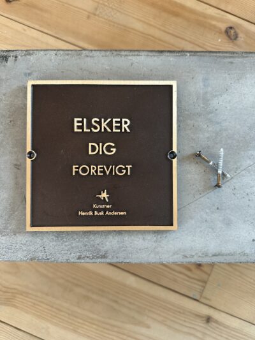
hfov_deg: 56.8
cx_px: 128
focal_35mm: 24
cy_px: 170
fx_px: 236
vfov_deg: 71.6
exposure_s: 1/106
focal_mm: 6.86
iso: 250
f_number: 1.78
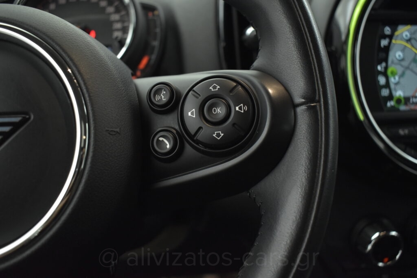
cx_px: 208
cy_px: 139
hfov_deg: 59.5
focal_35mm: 32
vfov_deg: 41.8
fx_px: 365
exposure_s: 1/80
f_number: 3.8
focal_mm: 21
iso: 1600
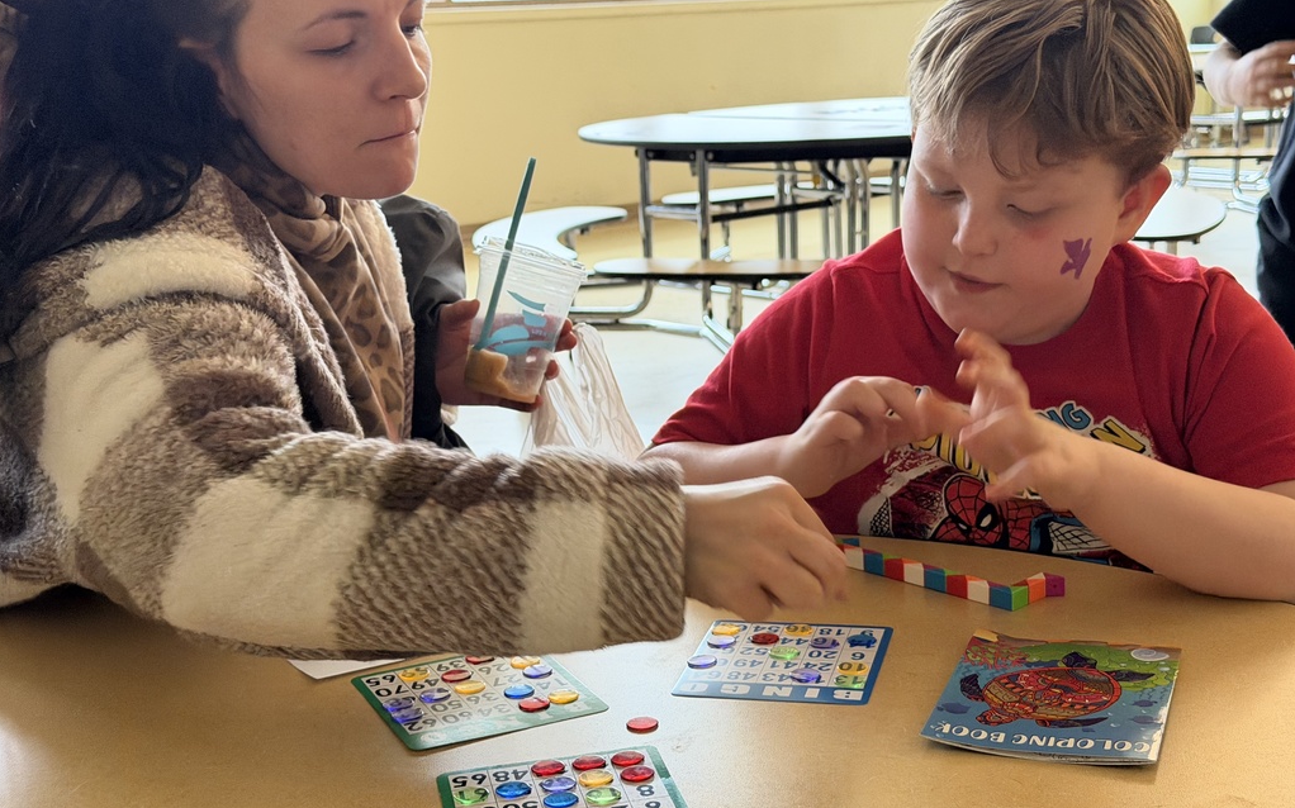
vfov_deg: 25.3
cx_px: 648
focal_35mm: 51
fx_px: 1799
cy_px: 445
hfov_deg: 39.6
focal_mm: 6.76
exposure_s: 1/40
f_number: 1.78
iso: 250
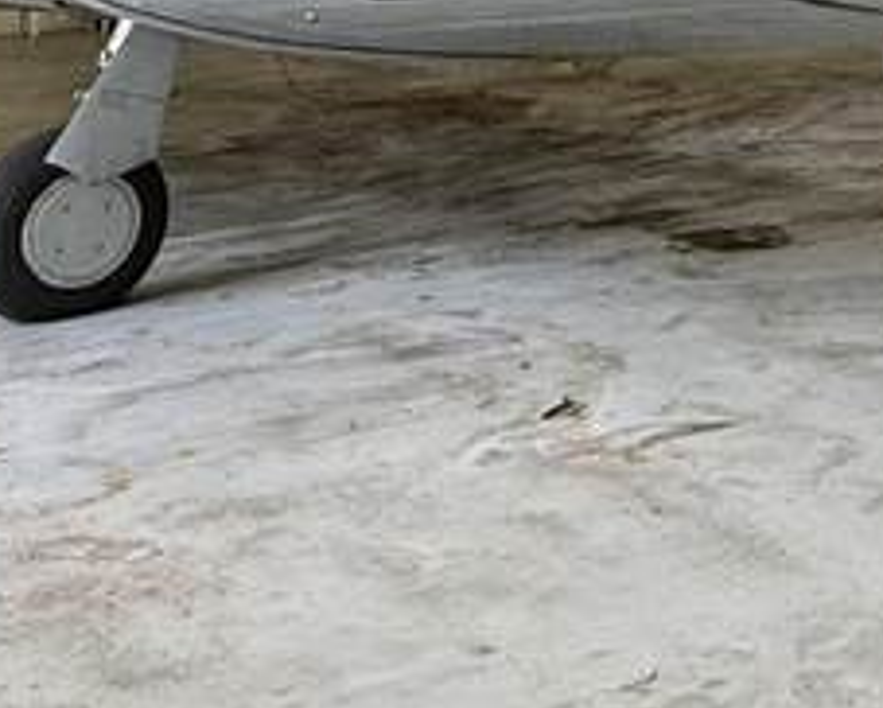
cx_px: 1190
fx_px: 2014
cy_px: -405
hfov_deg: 21.9
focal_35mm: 77
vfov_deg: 17.6
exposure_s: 1/99
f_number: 2.2
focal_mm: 2.22
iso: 64
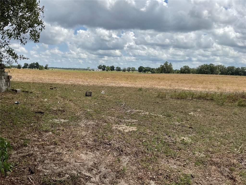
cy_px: 92
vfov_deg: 48.2
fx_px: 206
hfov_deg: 61.7
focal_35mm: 29
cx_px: 123
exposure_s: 1/2427
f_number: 1.8
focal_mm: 3
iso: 16
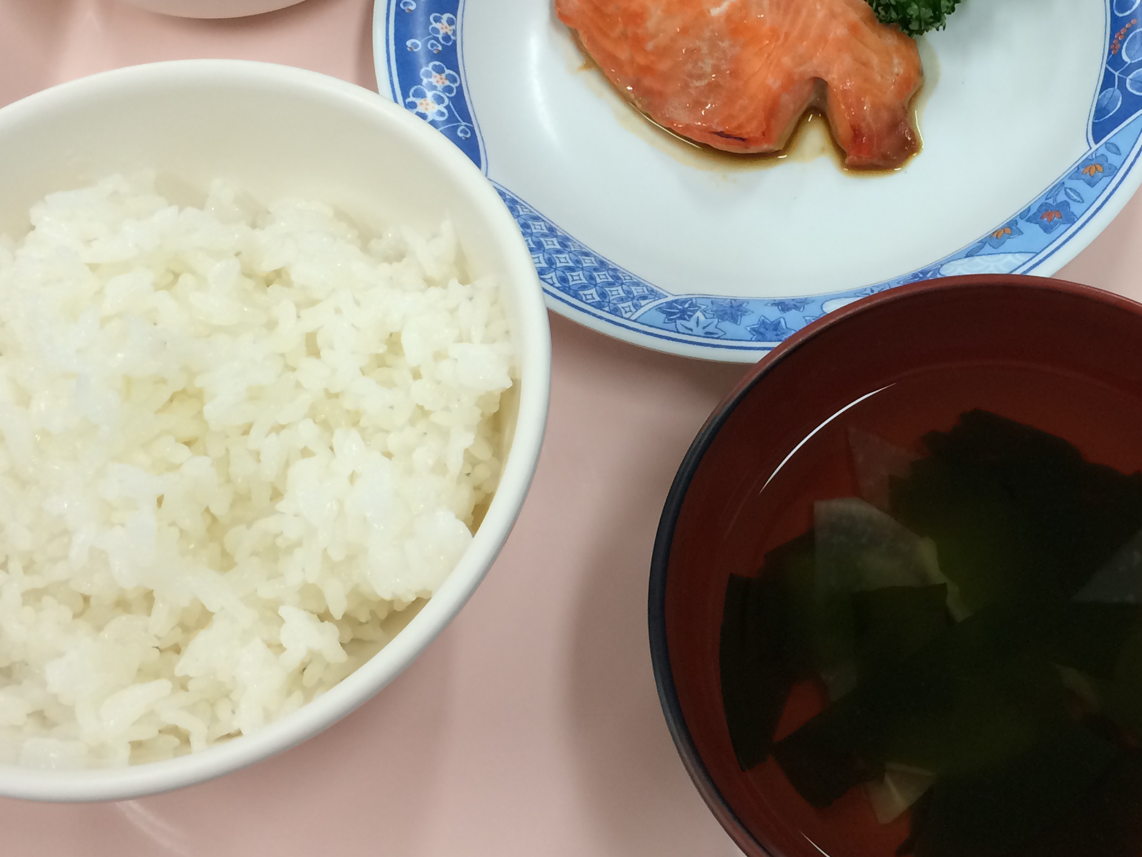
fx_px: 1715
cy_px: 350
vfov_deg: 28.0
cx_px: 845
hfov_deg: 36.0
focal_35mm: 52
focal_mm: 4.12
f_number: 2.2
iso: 40
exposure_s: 1/30
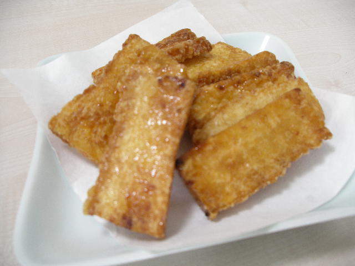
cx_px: 178
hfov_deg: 50.1
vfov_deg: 38.7
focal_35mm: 37
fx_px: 379
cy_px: 133
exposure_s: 1/20
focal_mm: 7.8
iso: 200
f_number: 2.8
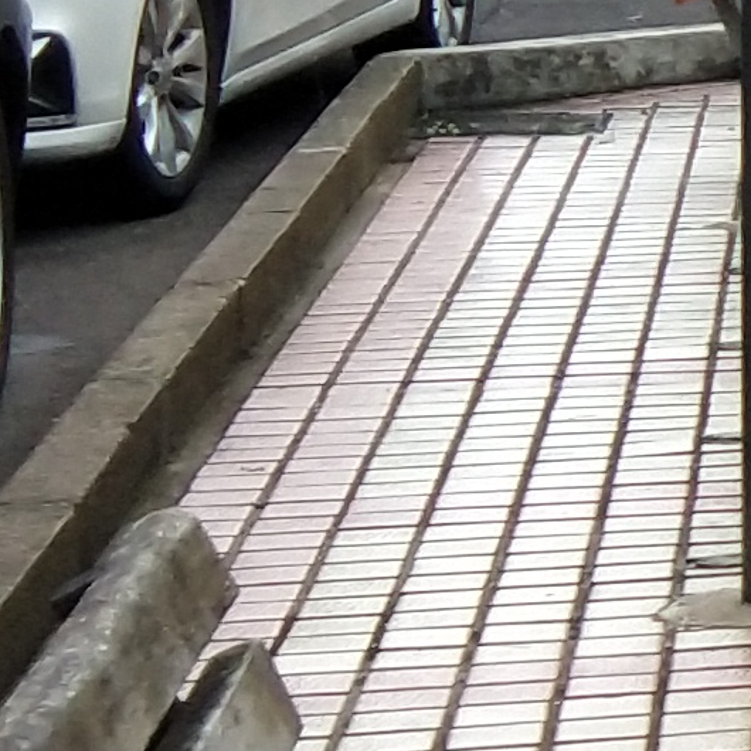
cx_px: 2824
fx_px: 5277
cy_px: -1
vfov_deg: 8.1
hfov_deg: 6.7
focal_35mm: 215
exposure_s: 1/176
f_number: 2.2
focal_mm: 3.69
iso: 50
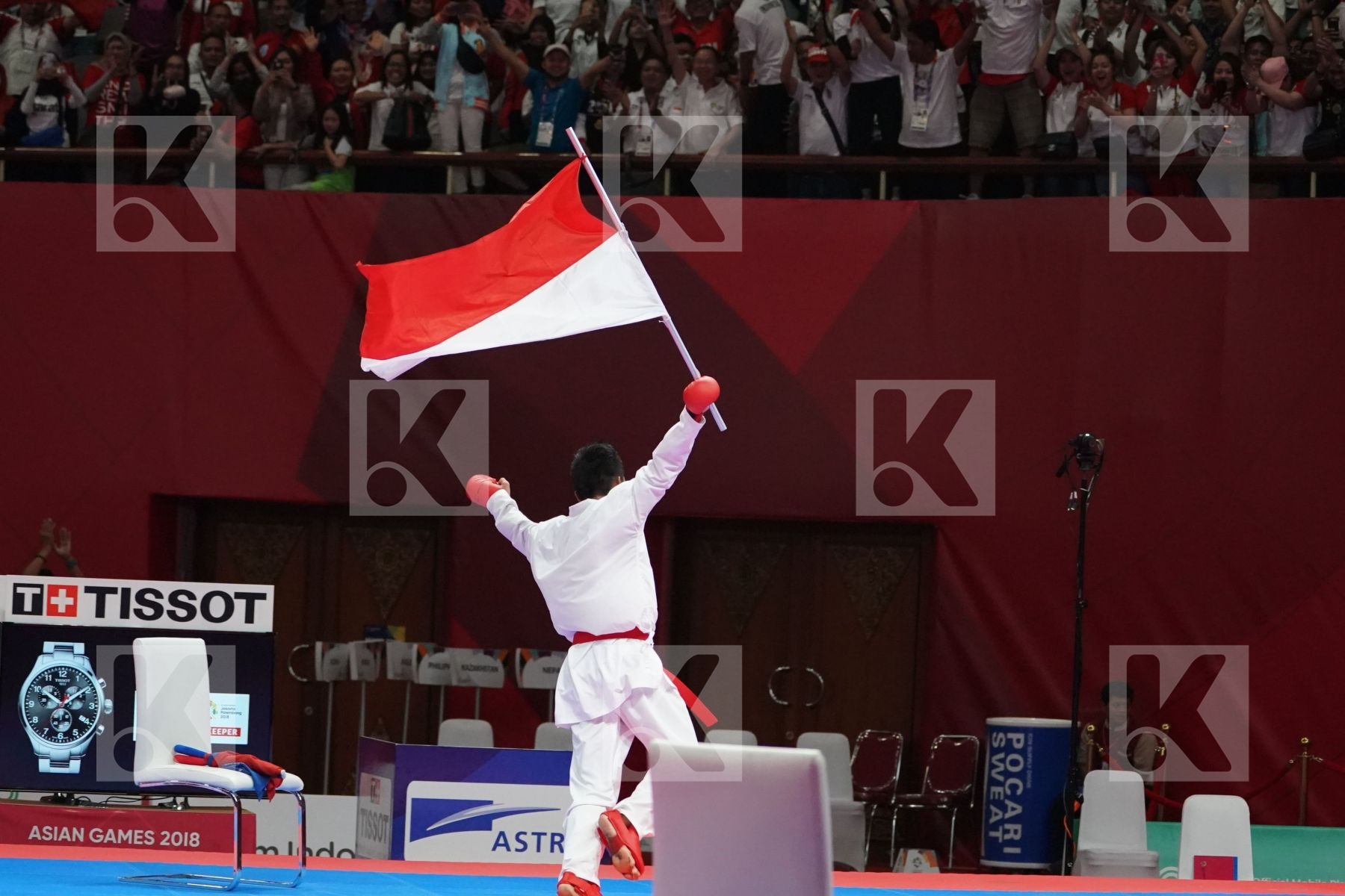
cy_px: 448
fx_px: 5492
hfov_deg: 14.0
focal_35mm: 147
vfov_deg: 9.3
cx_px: 672
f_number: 4
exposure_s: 1/1000
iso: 5000
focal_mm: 98
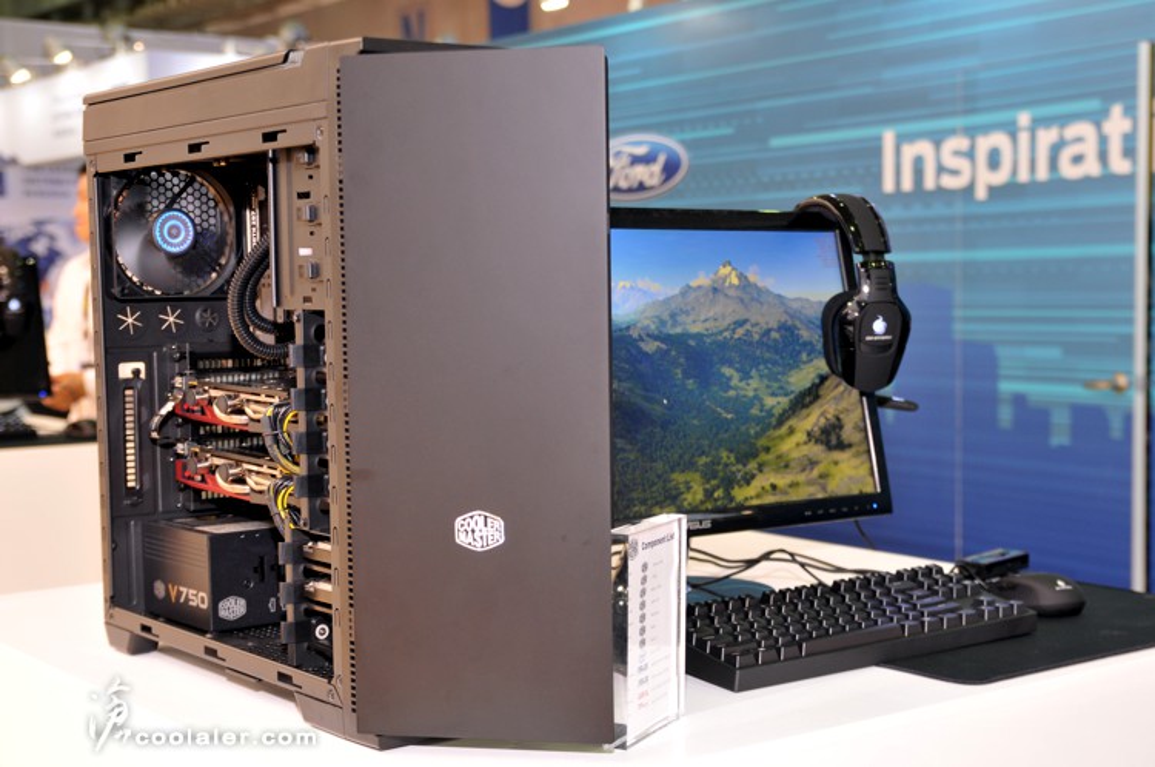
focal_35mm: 57
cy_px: 384
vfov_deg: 23.7
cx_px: 578
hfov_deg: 35.1
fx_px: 1826
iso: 400
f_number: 4.5
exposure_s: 1/50
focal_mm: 38
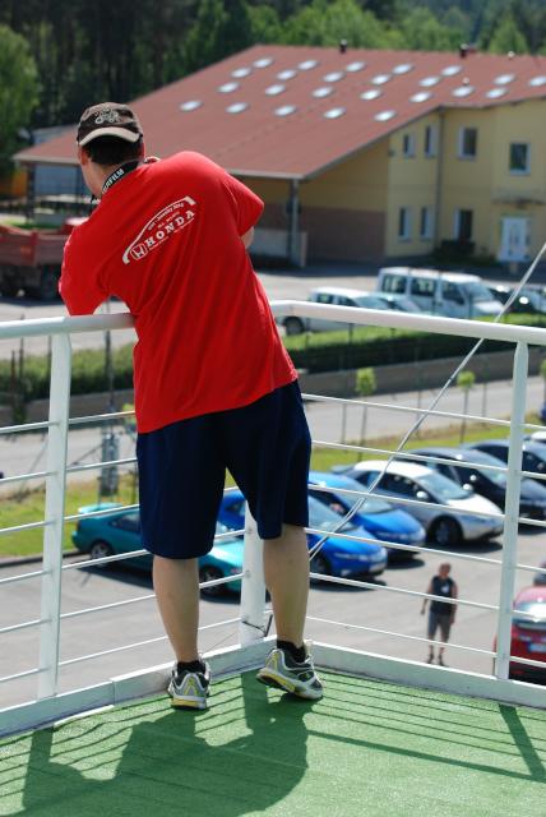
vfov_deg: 19.4
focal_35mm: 105
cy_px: 408
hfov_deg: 13.1
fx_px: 2383
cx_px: 273
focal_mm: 70
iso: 100
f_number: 5.6
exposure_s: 1/320
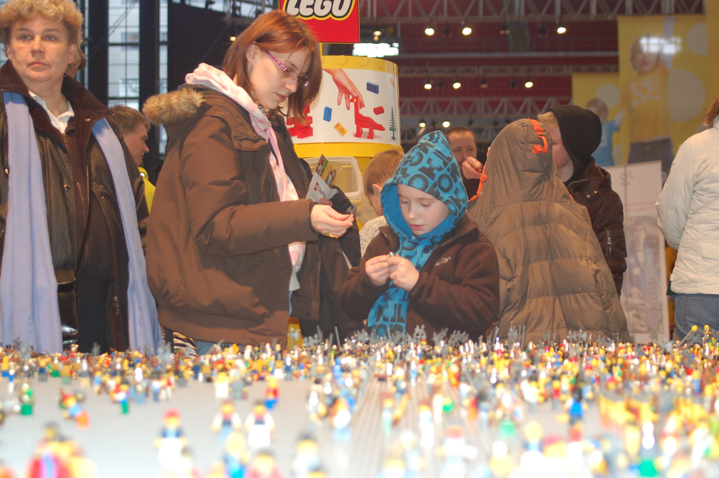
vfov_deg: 21.5
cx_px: 360
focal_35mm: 63
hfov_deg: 31.9
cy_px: 239
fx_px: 1257
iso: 400
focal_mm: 42
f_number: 3.3
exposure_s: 1/60
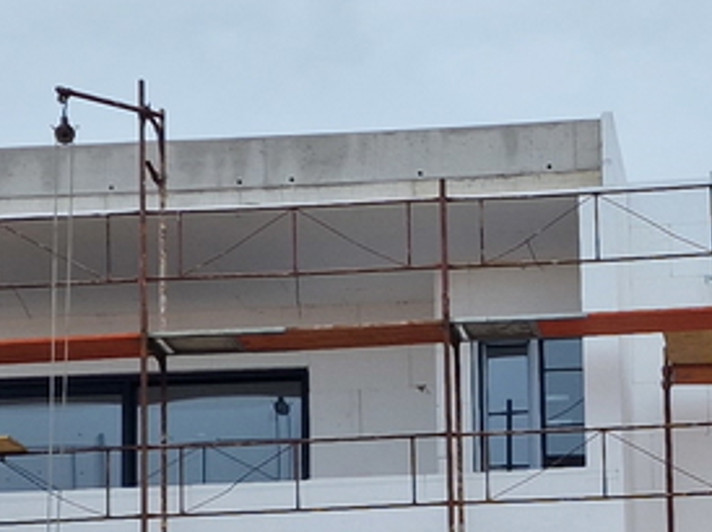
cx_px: 595
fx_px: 2487
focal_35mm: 121
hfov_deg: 16.2
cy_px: 597
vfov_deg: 12.0
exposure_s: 1/646
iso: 50
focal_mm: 6.4
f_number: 1.8
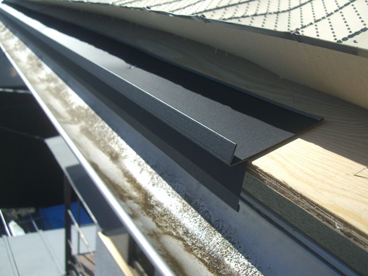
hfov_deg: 49.0
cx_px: 184
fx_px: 404
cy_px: 138
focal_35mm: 38
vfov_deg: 37.7
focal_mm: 7.9
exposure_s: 1/250
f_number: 5.6
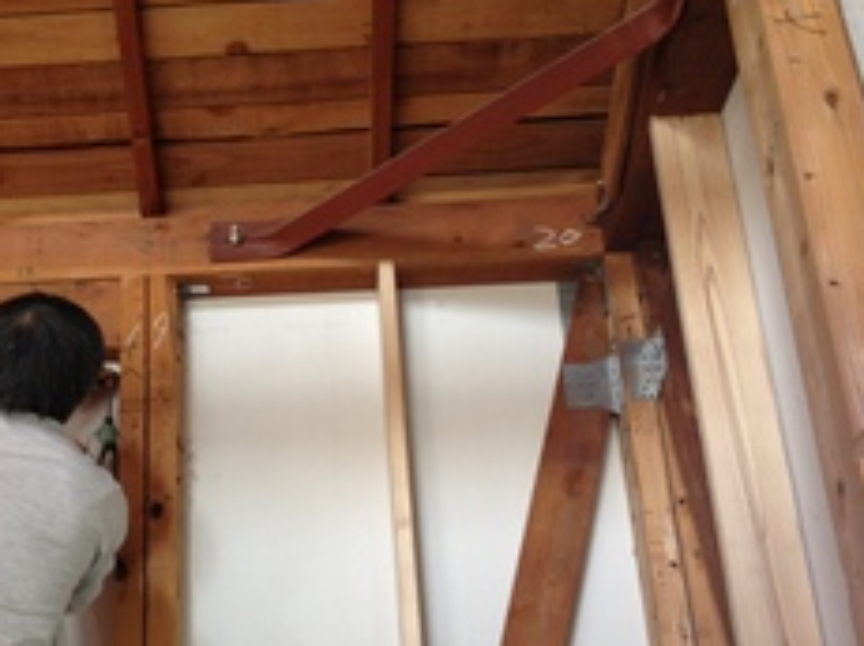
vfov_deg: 23.9
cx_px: 203
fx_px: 1521
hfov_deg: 31.1
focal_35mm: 61
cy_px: 402
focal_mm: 4.28
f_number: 2.4
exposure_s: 1/24
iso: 50
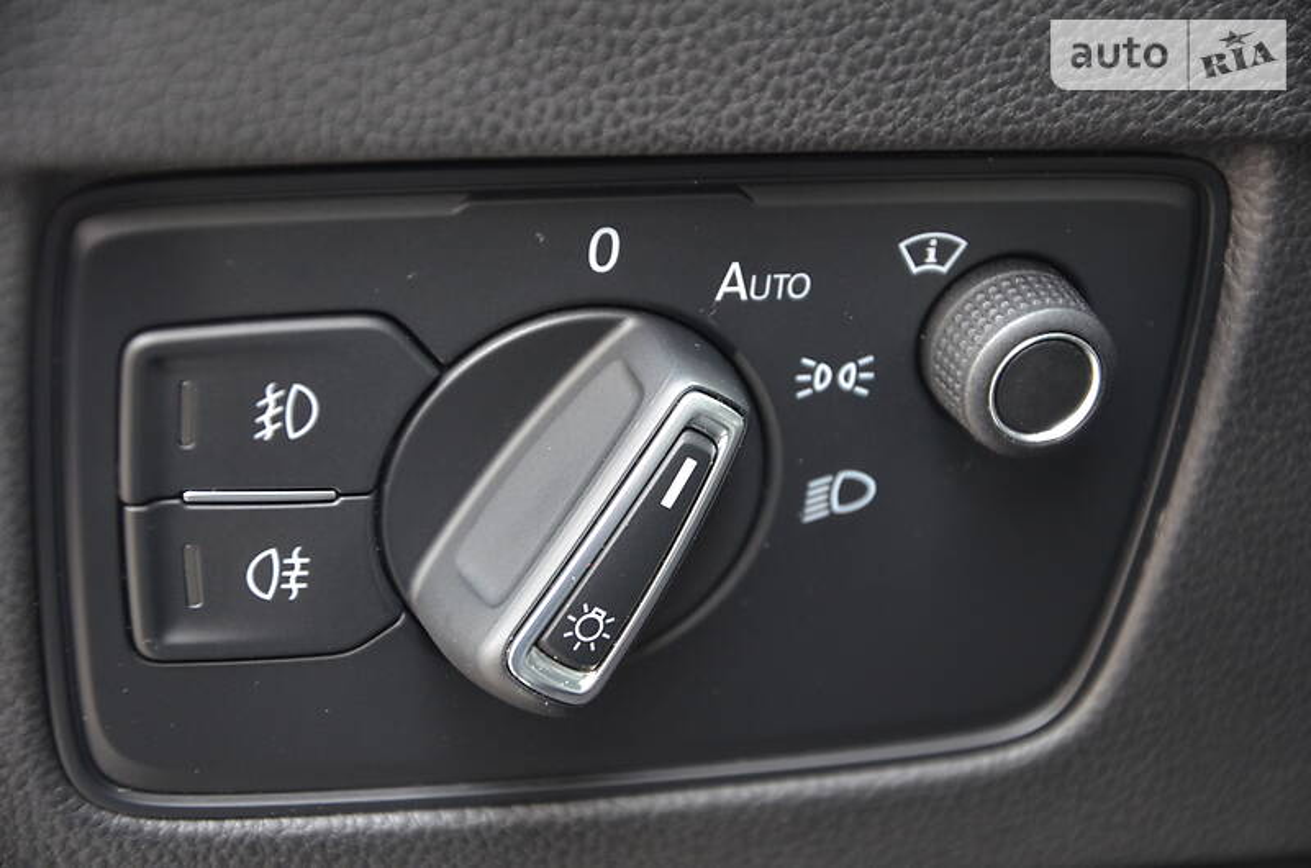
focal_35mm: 147
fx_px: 5343
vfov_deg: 9.3
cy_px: 434
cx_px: 656
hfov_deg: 14.0
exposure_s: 1/30
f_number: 5.6
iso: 800
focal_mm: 98
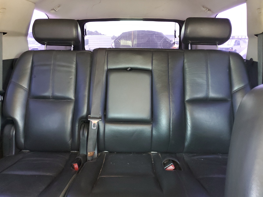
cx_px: 132
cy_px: 98
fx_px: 198
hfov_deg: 67.3
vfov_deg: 53.1
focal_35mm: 26
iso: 365
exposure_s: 1/60.2
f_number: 1.5
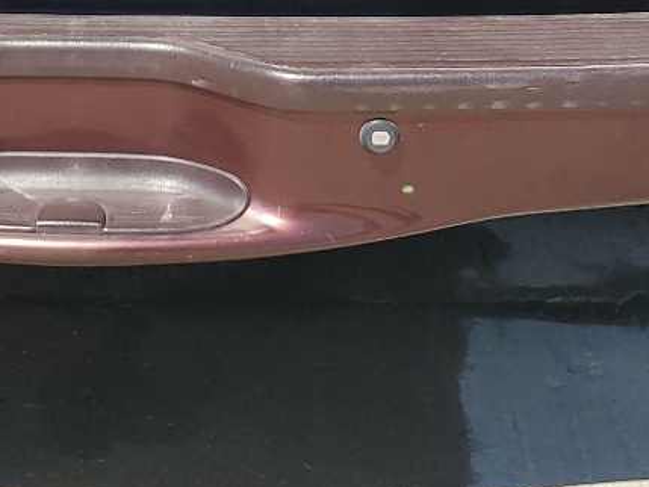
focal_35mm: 97
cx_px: 144
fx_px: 1819
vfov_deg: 14.1
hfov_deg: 20.0
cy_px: -290
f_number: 1.5
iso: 50
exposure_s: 1/2000
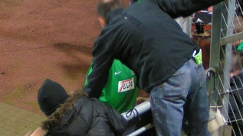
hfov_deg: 14.9
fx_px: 921
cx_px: 22
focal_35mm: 143
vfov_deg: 8.4
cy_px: 5
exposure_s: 1/10
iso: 200
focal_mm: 8
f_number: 3.2
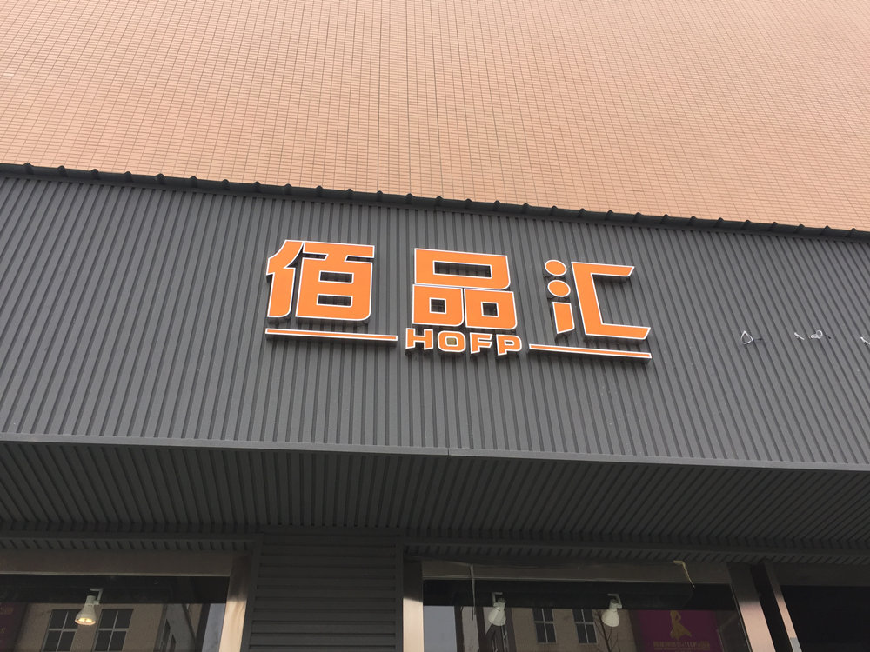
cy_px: 326
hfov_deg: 61.7
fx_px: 729
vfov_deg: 48.2
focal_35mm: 29
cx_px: 435
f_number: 2.2
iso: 32
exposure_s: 1/434
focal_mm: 4.15
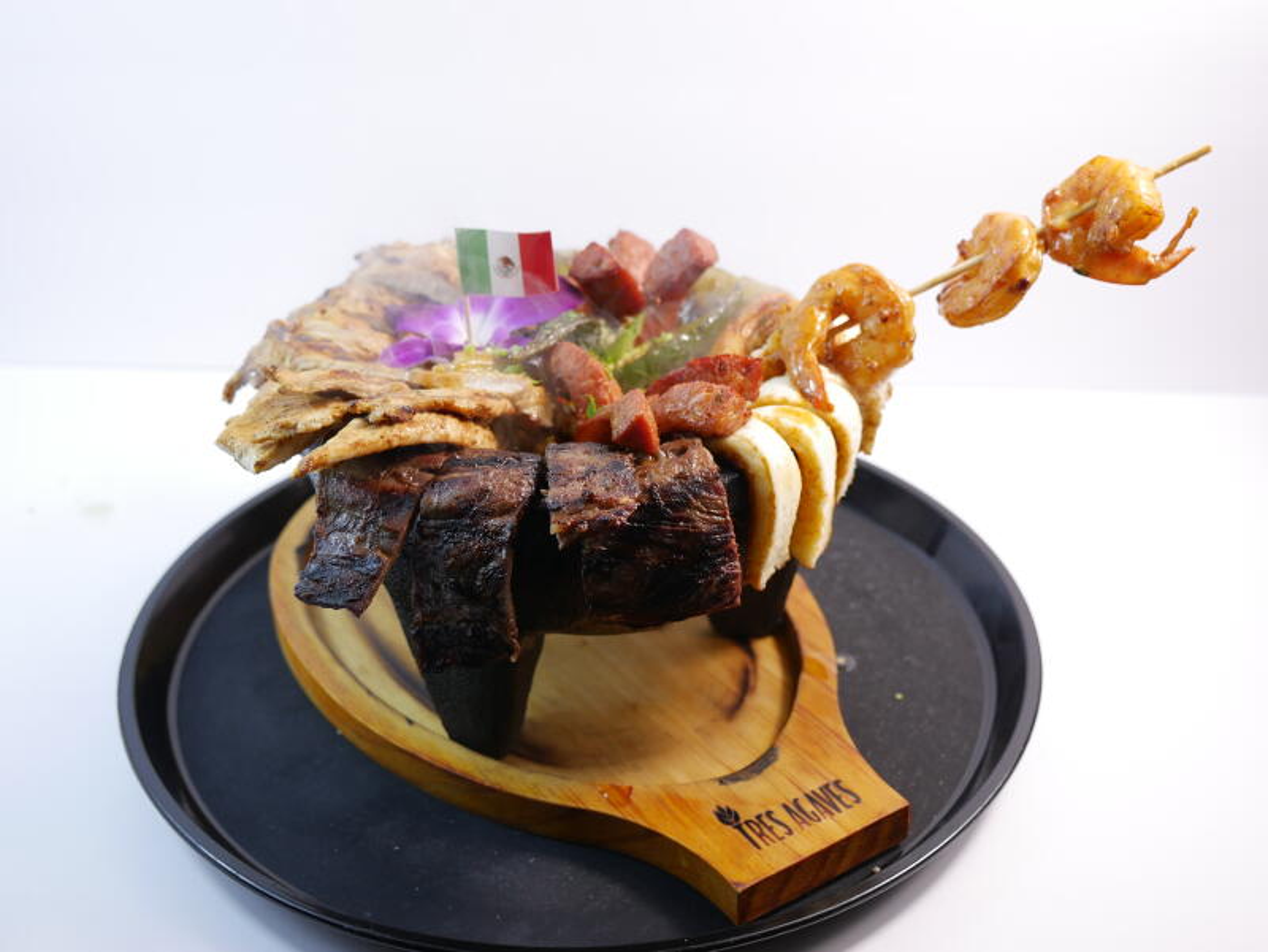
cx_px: 634
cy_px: 476
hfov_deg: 41.2
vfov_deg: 31.5
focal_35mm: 46
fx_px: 1686
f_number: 3.2
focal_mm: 23
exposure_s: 1/320
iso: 400
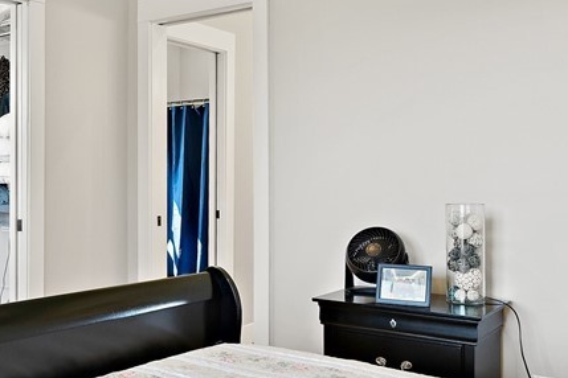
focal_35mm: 43
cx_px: 211
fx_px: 678
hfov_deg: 45.0
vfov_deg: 31.2
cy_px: 170
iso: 1250
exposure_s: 1/25
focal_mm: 17
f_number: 7.1
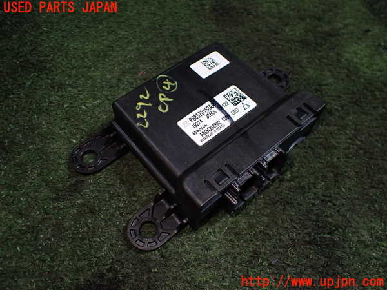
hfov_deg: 60.0
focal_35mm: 30
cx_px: 194
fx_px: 335
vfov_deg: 46.8
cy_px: 145
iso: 400
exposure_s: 1/125
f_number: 2.3
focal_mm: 5.4
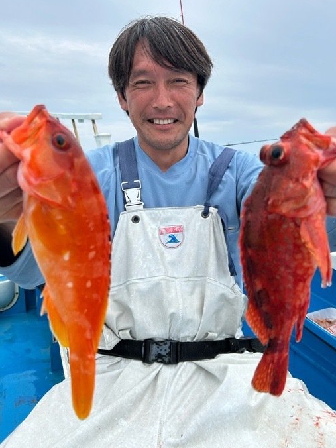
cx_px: 190
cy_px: 202
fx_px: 388
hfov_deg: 46.7
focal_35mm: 30
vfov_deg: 59.8
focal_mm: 5.7
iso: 50
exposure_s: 1/3704
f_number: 1.5
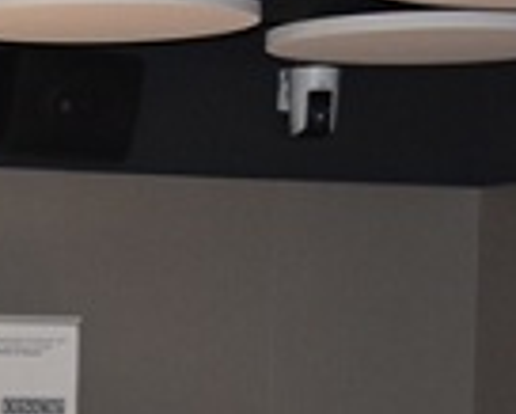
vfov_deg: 6.8
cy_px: 570
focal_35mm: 224
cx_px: -376
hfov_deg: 8.3
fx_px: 3423
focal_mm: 36
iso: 900
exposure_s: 1/60
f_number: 4.2
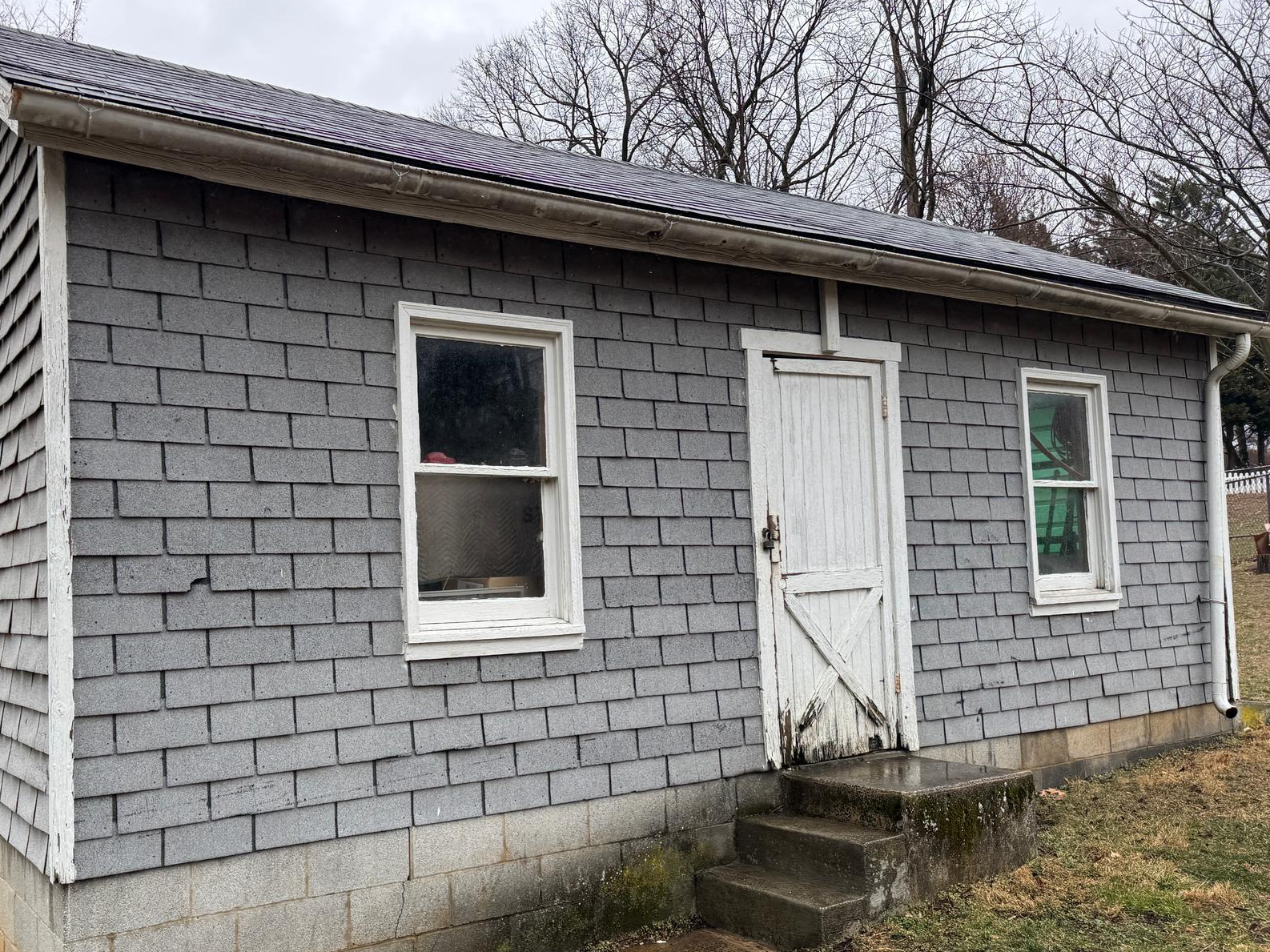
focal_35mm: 31
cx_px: 466
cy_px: 544
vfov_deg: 45.3
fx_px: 1137
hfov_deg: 57.5
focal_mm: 6.76
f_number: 1.78
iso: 80
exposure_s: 1/495
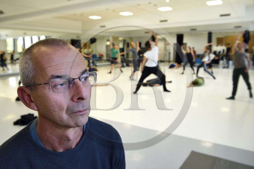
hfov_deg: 63.7
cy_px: 84
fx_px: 204
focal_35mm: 29
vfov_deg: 44.9
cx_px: 127
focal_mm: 29
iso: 1000
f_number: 5.6
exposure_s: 1/60
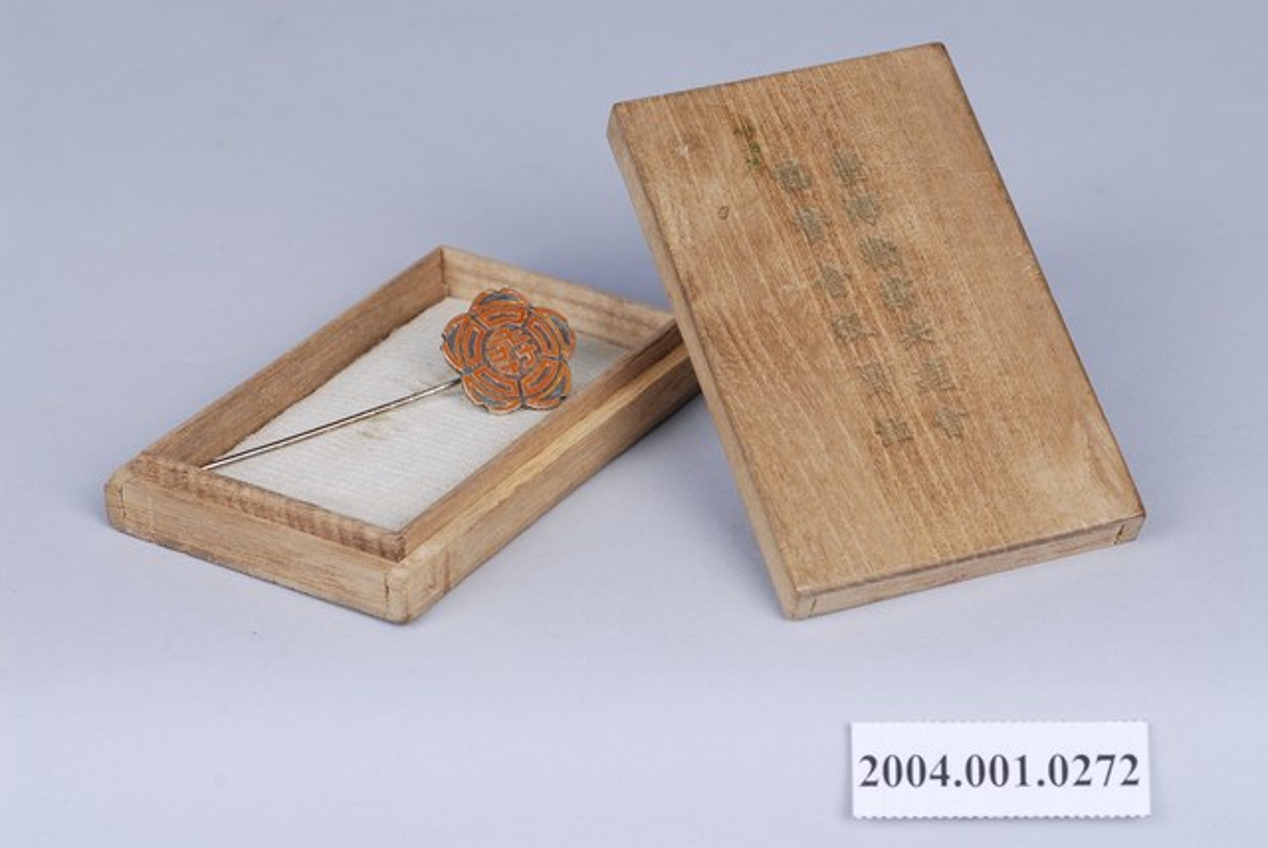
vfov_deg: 15.2
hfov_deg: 22.6
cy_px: 424
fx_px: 3173
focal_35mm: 90
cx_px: 634
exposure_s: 1/125
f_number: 13
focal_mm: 60
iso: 100
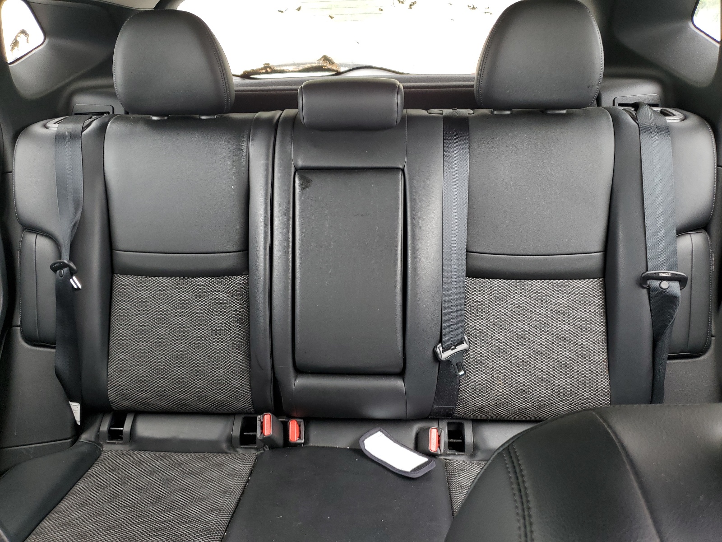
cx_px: 361
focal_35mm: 26
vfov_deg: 53.1
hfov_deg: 67.3
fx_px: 542
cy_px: 271
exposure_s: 1/60.2
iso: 53
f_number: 1.5
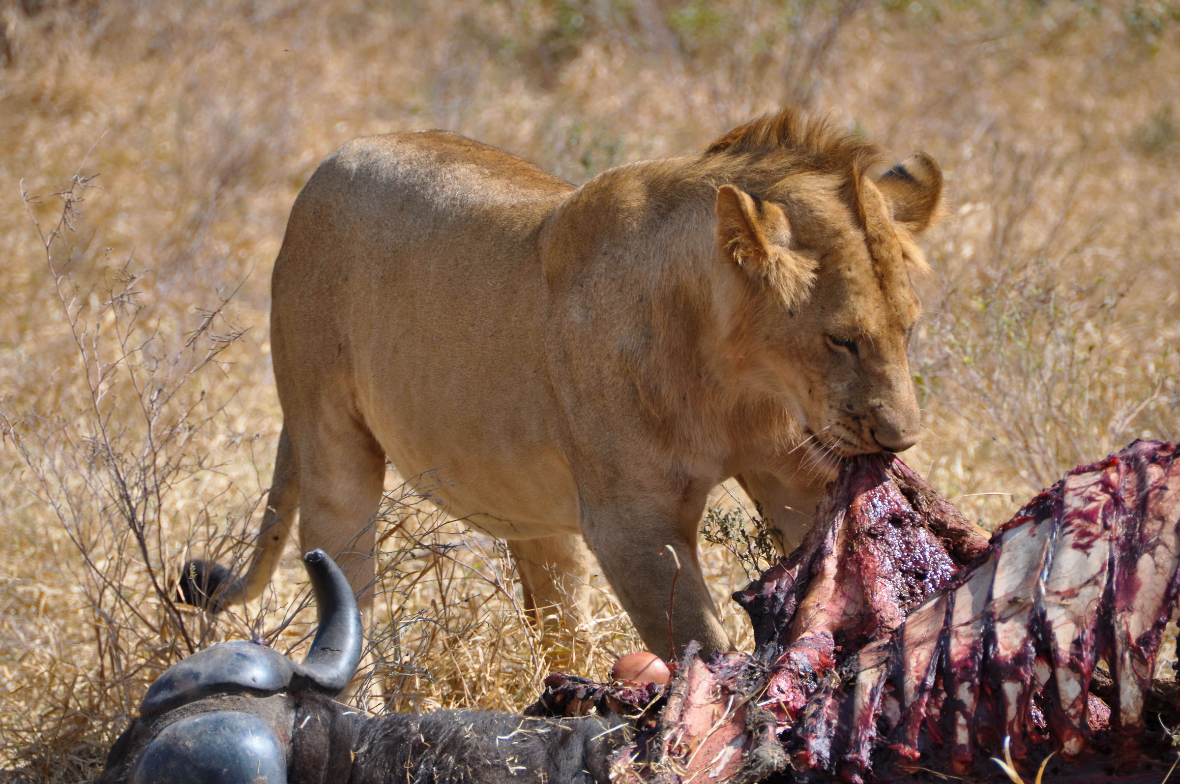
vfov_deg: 4.6
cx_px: 590
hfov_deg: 6.9
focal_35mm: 300
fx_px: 9821
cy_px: 392
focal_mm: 200
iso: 200
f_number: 5.6
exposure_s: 1/640
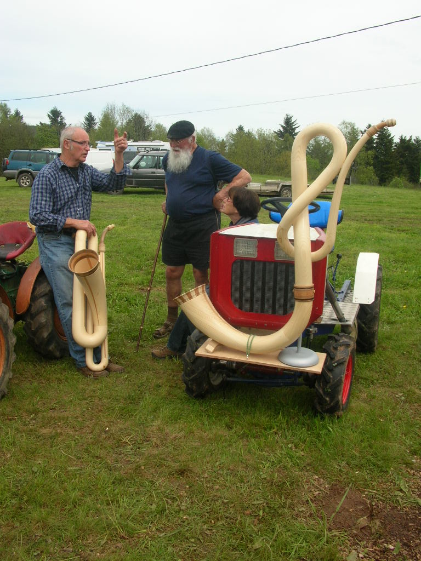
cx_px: 210
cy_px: 280
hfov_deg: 40.7
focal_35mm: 35
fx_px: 568
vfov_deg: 52.6
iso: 50
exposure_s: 1/198
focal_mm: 5.8
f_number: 5.6
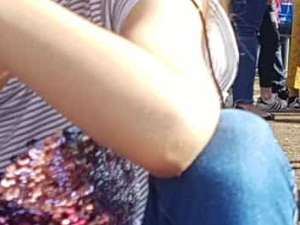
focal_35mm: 191
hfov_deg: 9.6
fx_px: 1655
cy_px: 14
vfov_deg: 7.7
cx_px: 633
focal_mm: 4.2
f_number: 1.7
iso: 50
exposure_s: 1/1316
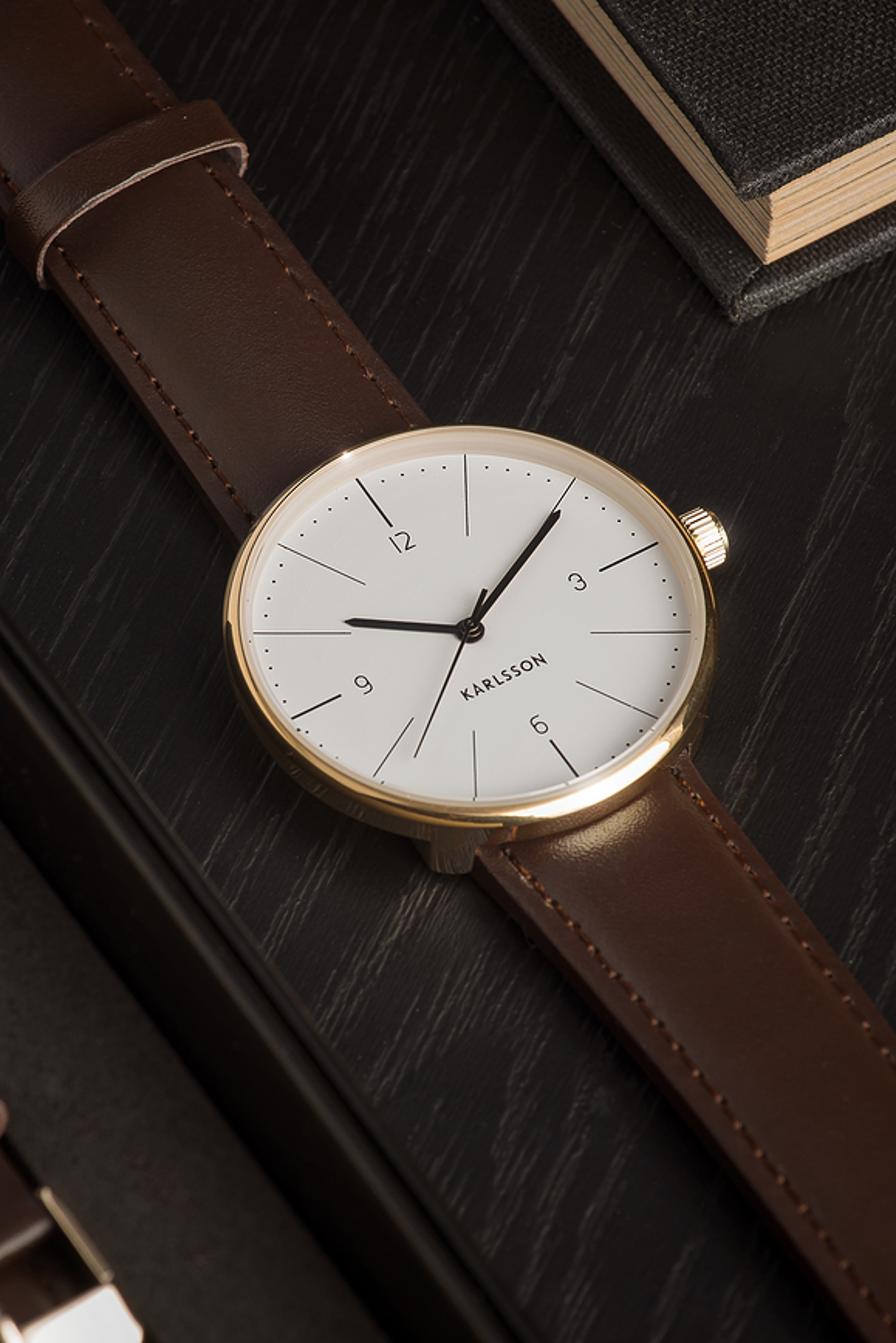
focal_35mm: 200
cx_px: 448
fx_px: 7457
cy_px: 672
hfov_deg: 6.9
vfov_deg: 10.3
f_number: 13
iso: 50
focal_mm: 200
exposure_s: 1/125
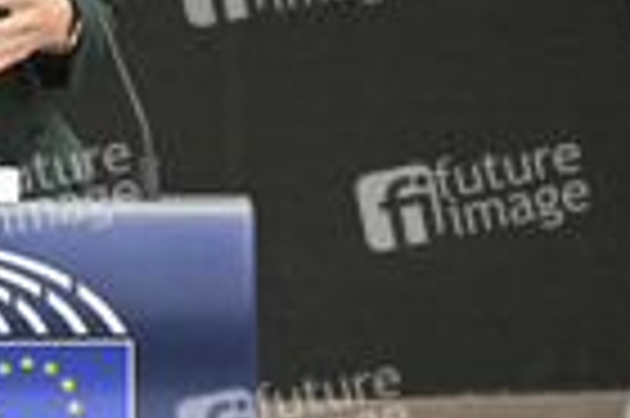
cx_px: -99
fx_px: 28177
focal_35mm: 1612
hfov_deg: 1.3
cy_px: 85
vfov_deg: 0.9
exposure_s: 1/400
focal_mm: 500
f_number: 6.3
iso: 6400
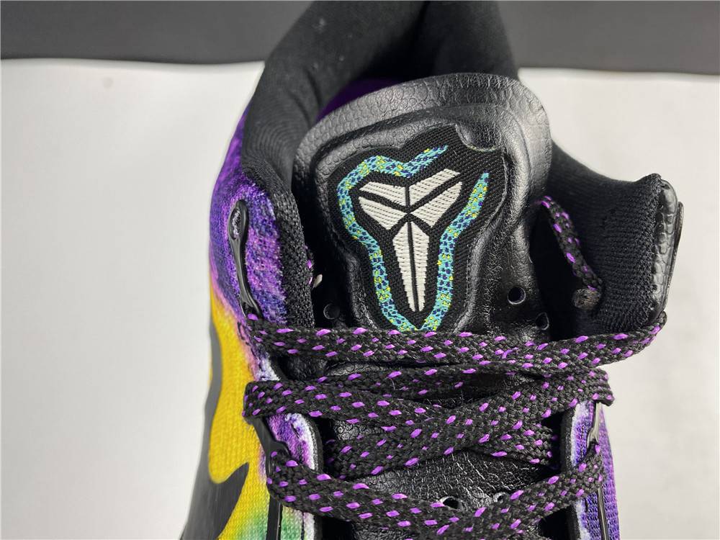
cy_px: 270
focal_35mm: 26
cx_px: 360
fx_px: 541
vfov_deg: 53.1
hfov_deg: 67.3
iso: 80
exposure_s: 1/100
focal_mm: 4.25
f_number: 1.8
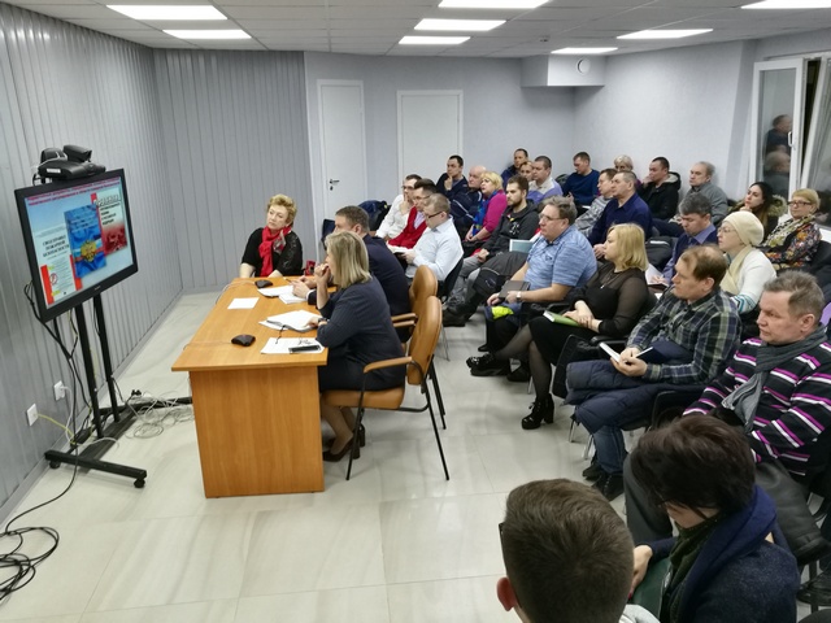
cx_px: 416
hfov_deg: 65.3
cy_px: 312
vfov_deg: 51.4
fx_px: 648
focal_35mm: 27
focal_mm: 4.5
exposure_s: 1/33.3
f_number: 2.2
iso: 320
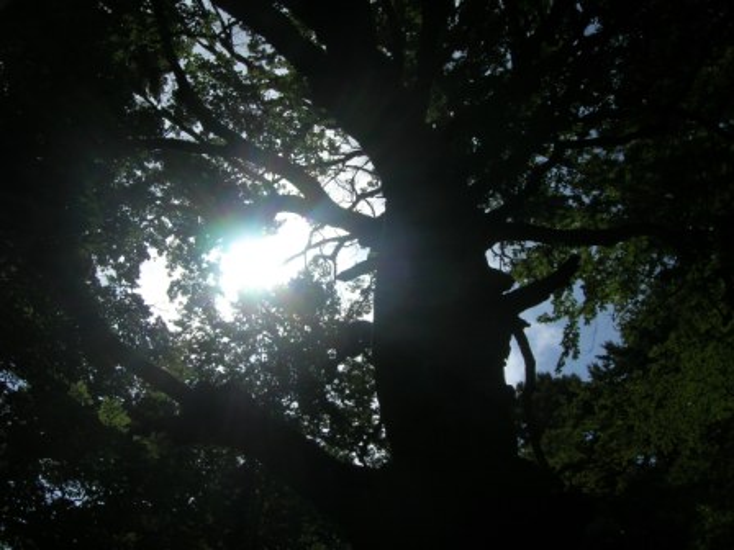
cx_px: 367
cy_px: 275
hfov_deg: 54.0
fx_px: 721
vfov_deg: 41.8
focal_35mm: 34
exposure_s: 1/1500
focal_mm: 5.7
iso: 50
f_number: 4.9
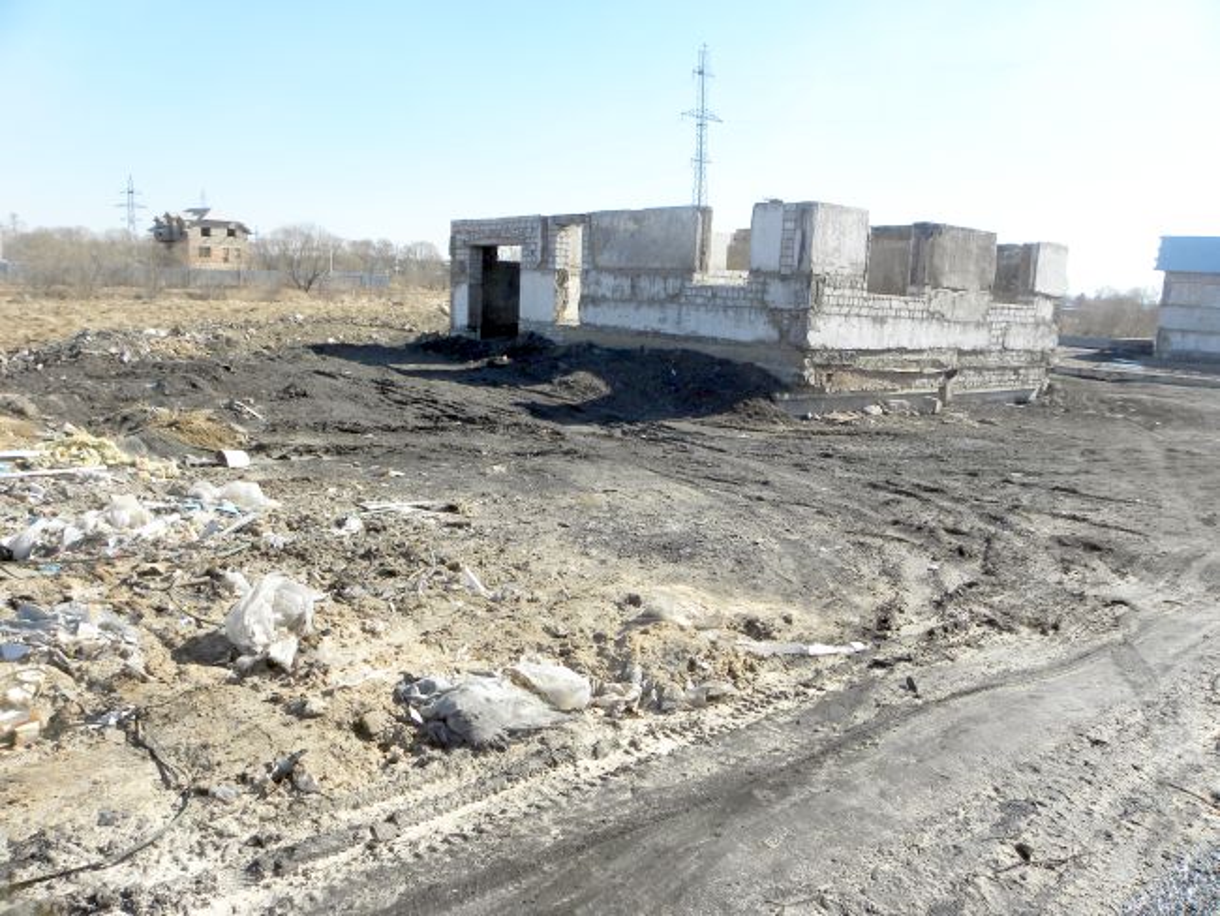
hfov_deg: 67.3
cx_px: 610
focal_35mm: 26
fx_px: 917
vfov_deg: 53.1
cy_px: 458
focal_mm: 4.6
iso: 64
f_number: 5
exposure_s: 1/244
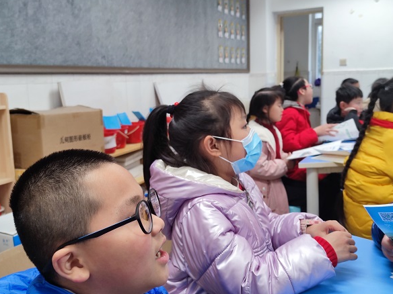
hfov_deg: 49.0
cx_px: 194
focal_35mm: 38
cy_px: 144
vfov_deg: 37.7
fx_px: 431
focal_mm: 6.72
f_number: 1.69
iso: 221
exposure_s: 1/99
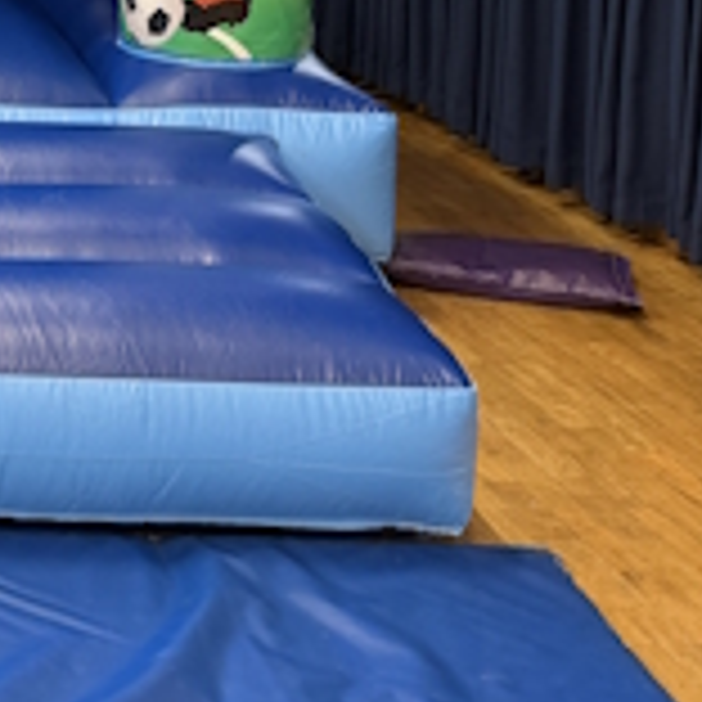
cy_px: -162
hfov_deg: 20.4
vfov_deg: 21.8
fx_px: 1675
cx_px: -346
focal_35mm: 73
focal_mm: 6.76
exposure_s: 1/50
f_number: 1.78
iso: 200
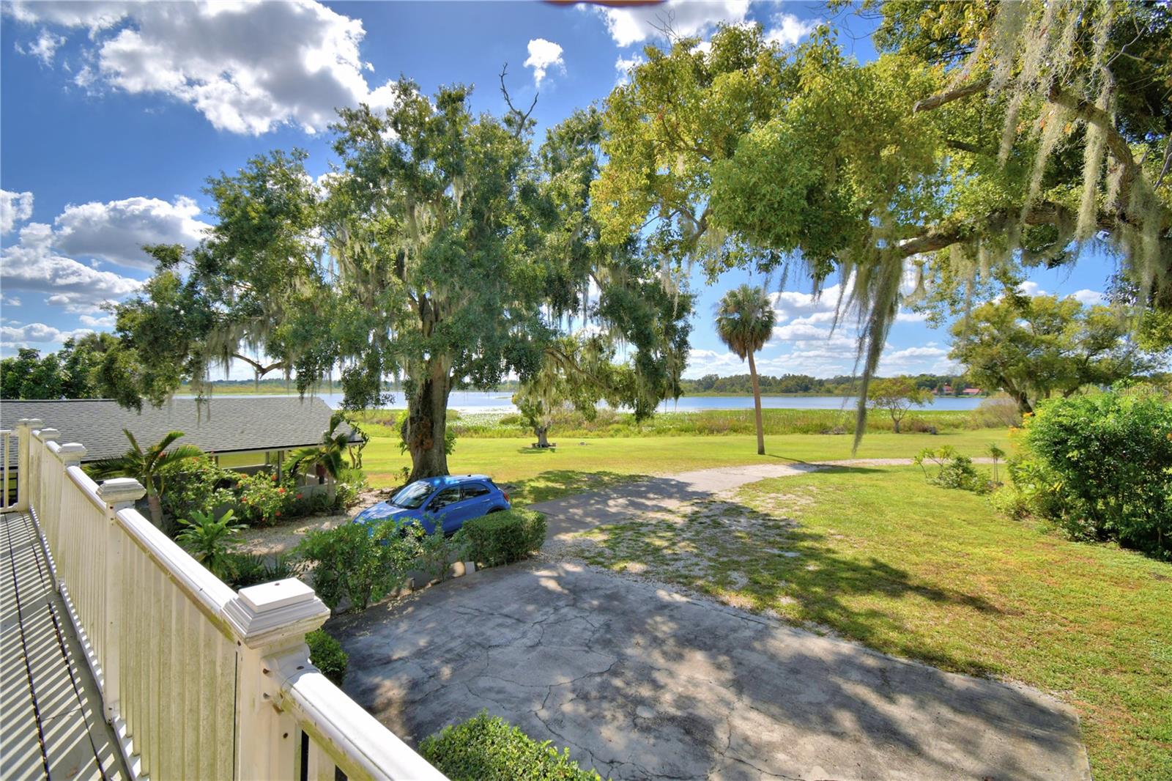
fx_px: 488
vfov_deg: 77.3
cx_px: 586
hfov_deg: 100.4
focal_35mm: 15
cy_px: 390
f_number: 4.5
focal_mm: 10
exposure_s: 1/1250
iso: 100
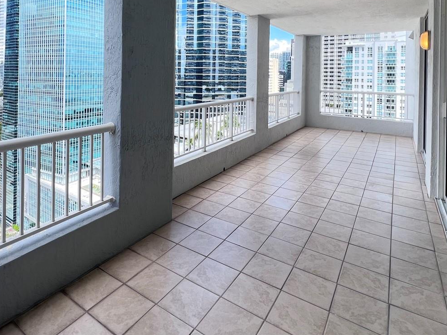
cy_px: 76
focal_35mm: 21
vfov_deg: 59.4
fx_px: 271
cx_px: 189
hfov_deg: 78.4
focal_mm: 1.57
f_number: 1.8
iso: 32
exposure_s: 1/249
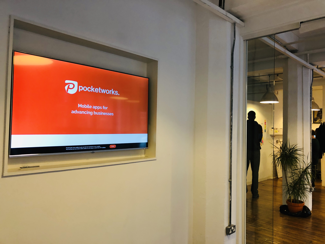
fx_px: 263
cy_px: 122
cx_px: 162
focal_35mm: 28
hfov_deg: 63.4
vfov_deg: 49.7
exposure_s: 1/17
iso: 64
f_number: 1.8
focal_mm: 4
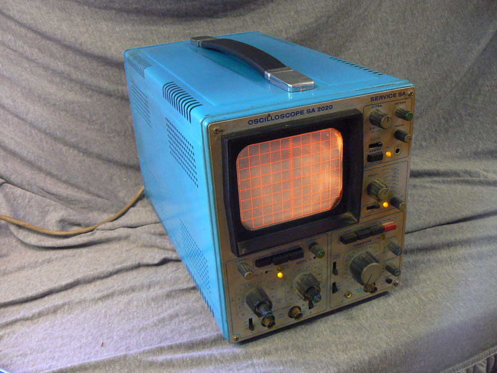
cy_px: 186
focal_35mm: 36
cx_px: 248
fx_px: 517
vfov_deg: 39.7
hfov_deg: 51.4
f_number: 2.8
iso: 200
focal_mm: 6
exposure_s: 1/15
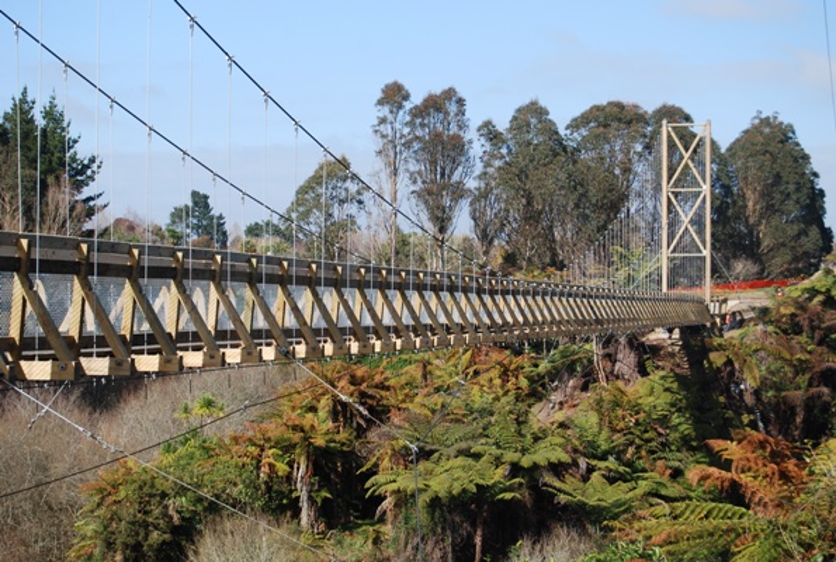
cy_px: 281
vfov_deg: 16.6
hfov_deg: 24.6
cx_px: 418
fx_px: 1921
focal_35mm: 82
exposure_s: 1/200
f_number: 7.1
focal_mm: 55
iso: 100
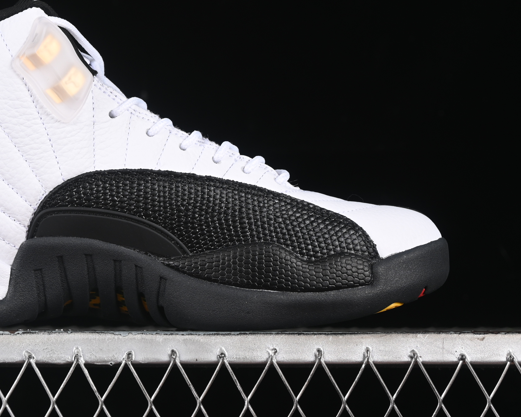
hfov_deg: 16.4
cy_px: 151
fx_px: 1804
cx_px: 137
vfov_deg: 13.2
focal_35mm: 117
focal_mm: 50
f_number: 7.1
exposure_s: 1/80
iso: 160
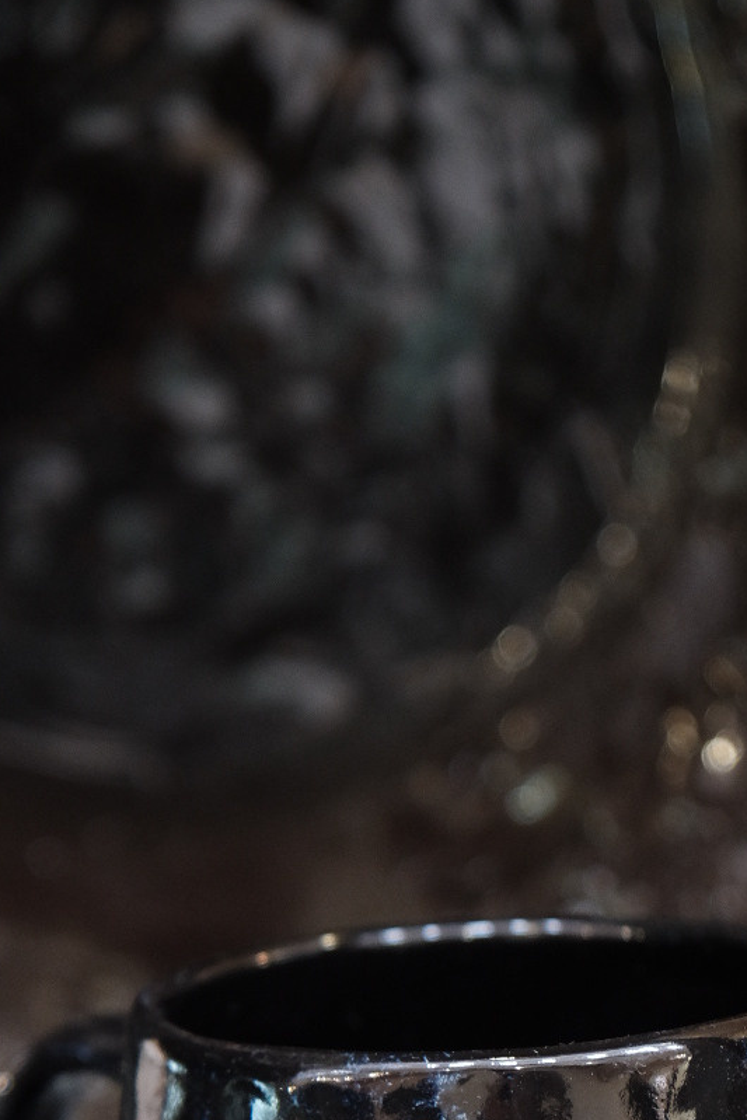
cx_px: 427
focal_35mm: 240
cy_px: 1057
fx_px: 7466
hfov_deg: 5.7
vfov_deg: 8.5
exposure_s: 1/8
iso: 1250
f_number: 4
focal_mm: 72.1
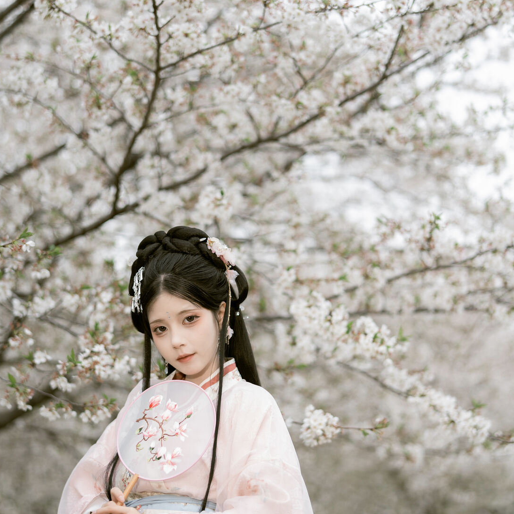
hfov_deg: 24.7
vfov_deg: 24.6
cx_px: 245
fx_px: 1176
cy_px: 283
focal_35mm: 70
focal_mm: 50
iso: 100
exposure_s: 1/800
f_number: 1.4
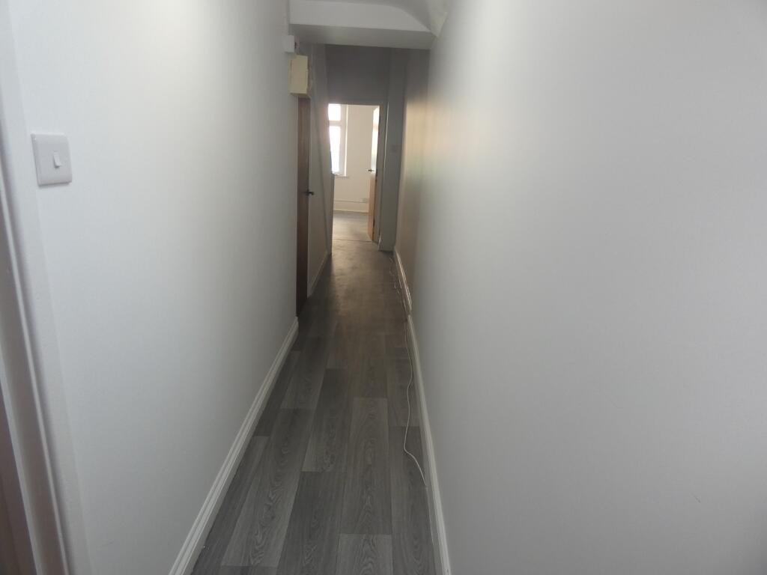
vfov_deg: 66.0
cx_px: 384
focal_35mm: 20
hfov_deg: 81.7
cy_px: 288
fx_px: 443
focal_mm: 3.6
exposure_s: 1/60
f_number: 2.8
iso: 160
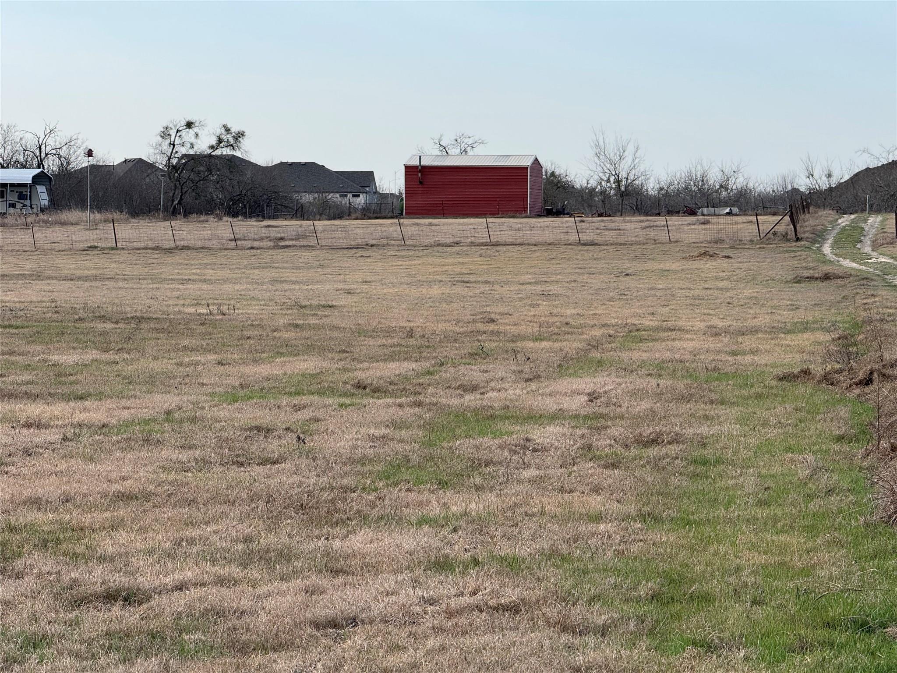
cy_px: 336
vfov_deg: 12.3
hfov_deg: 16.4
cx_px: 448
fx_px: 3110
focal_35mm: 120
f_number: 2.8
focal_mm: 15.66
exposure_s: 1/550
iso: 50
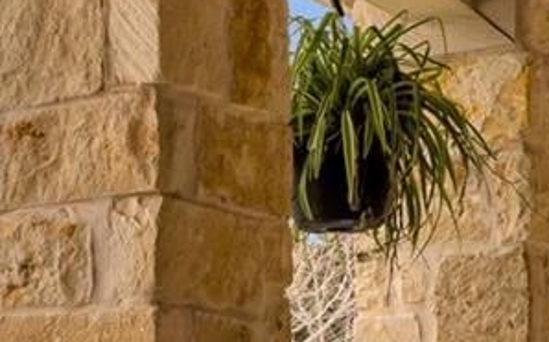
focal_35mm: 98
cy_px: 439
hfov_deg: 19.4
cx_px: -192
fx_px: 1466
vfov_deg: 12.9
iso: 100
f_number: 9
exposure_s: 1/80
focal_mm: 14
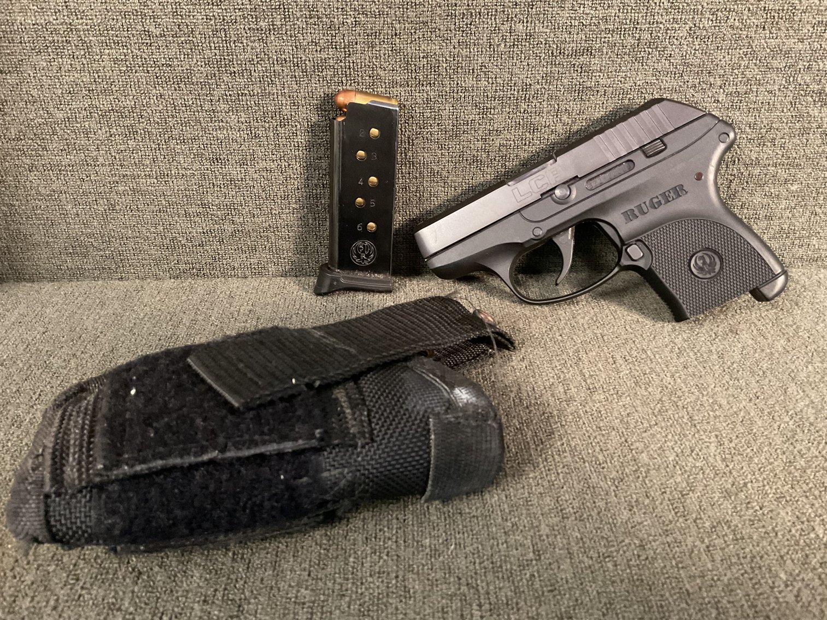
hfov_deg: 61.7
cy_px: 310
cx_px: 414
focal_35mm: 29
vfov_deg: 48.2
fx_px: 693
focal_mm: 3
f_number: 1.8
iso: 500
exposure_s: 1/24
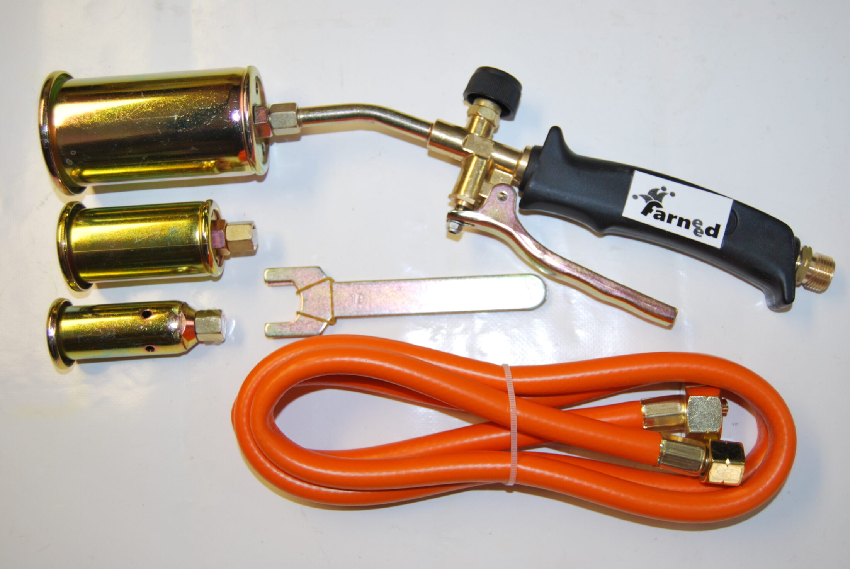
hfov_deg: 46.3
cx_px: 425
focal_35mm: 42
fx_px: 993
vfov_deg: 32.0
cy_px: 284
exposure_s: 1/60
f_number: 4.2
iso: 200
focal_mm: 28
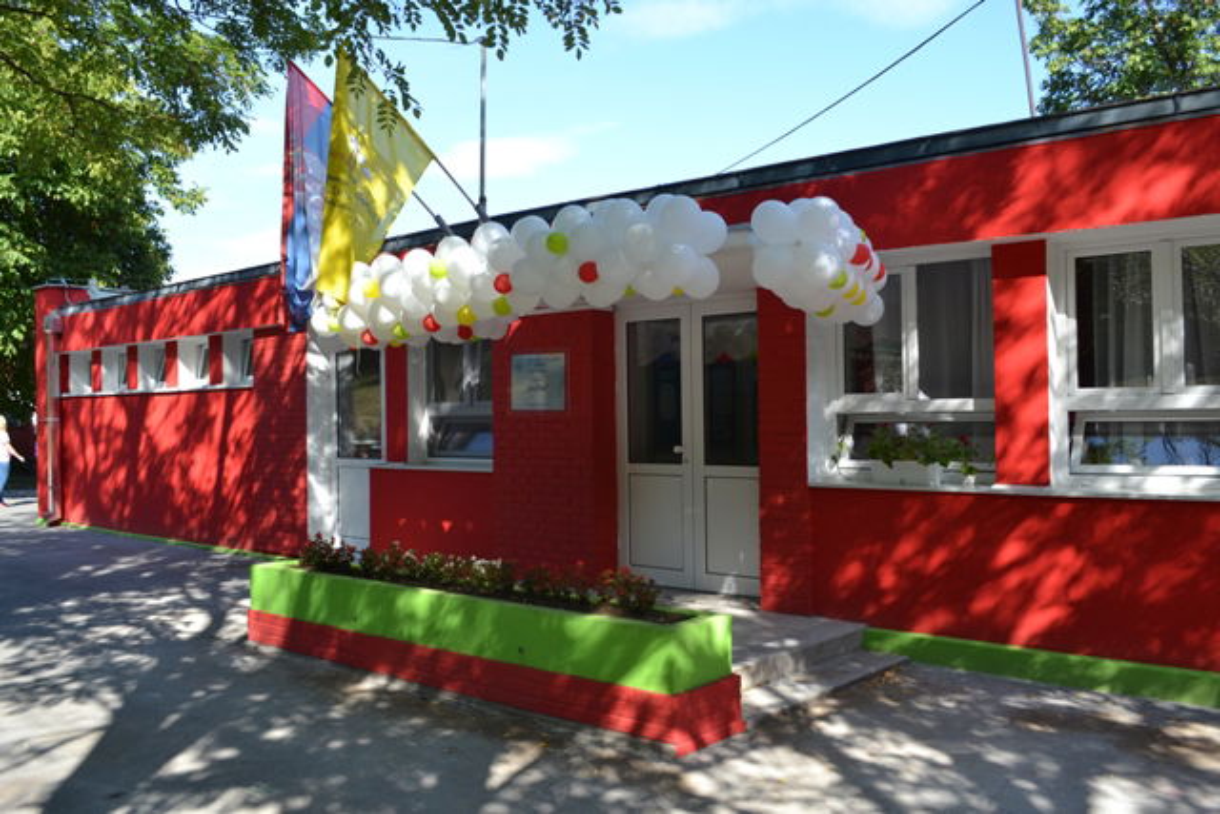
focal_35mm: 30
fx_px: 1017
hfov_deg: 61.9
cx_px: 610
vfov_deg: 43.6
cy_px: 407
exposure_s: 1/125
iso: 100
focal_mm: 20
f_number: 6.3
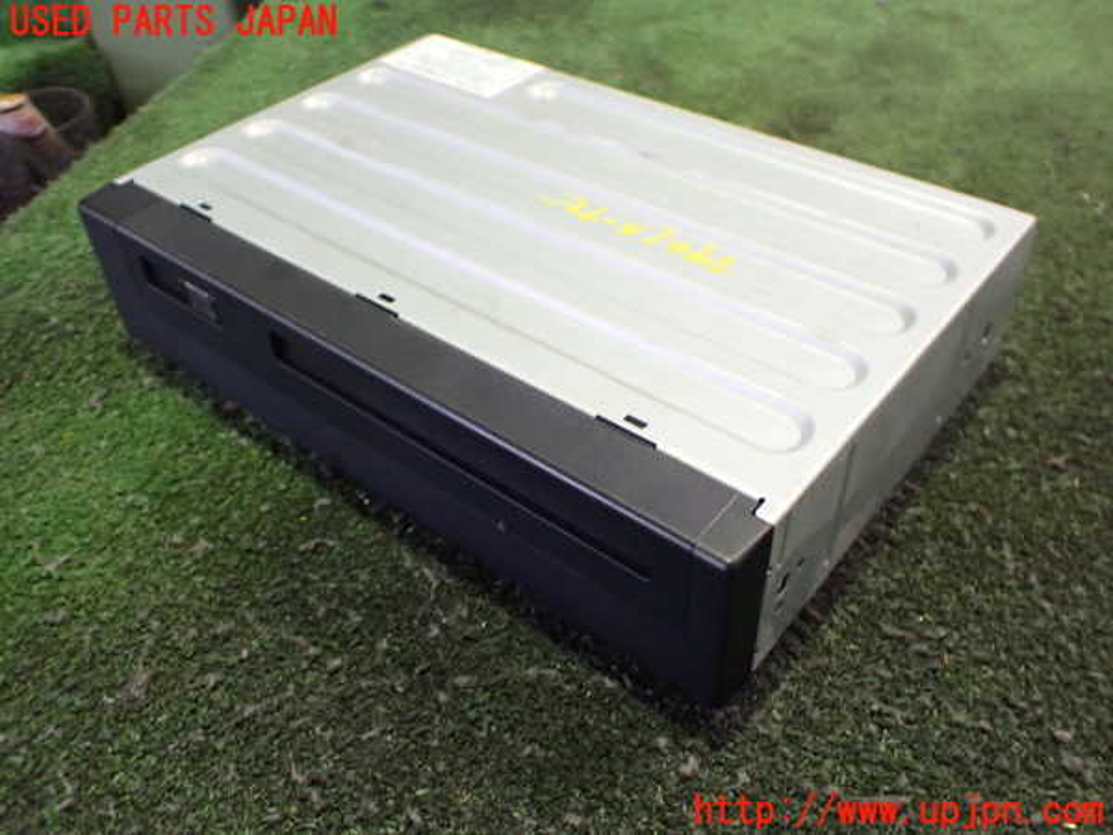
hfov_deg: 60.0
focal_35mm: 30
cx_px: 556
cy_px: 418
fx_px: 965
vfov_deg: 46.8
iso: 800
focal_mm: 5.4
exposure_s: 1/30
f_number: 2.3
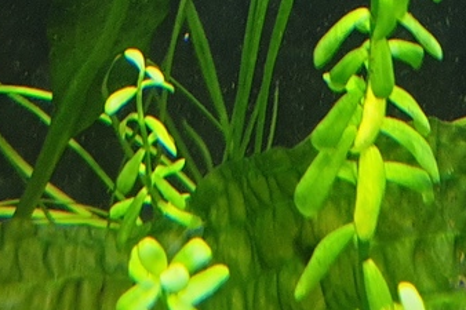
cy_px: -267
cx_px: 389
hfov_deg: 20.9
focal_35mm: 96
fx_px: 1242
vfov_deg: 12.8
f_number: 1.5
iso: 250
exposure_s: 1/50
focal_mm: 4.3
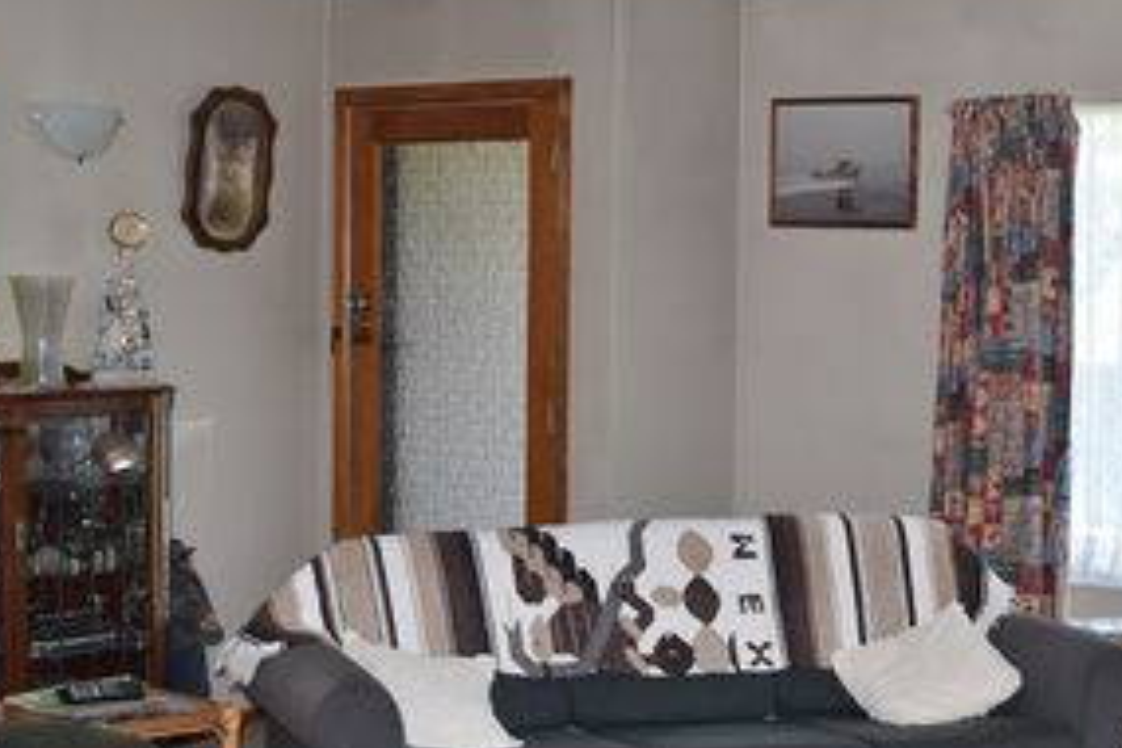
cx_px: 618
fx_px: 2238
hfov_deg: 28.1
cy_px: 384
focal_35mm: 72
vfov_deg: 19.0
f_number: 5.6
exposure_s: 1/125
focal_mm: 29
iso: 500
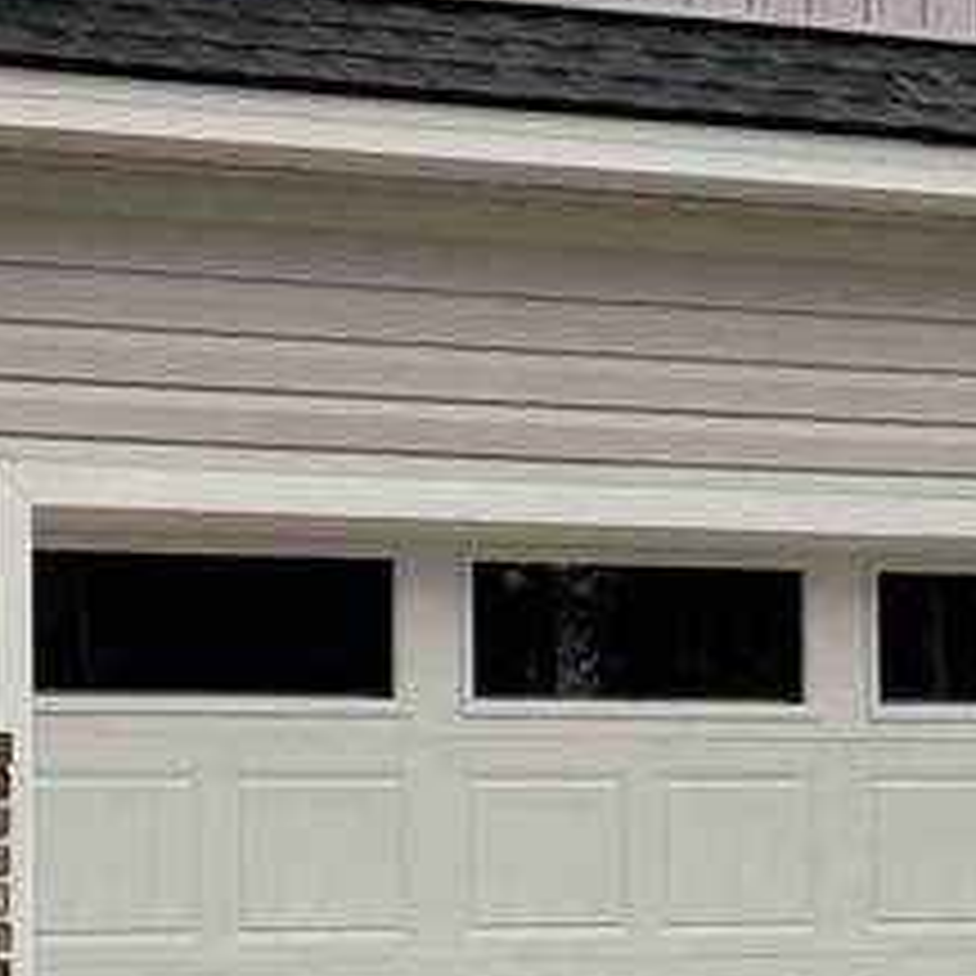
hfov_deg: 13.3
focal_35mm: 125
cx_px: -373
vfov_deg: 13.9
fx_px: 3987
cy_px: 720
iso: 100
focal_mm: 6.76
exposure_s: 1/3425
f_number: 1.78
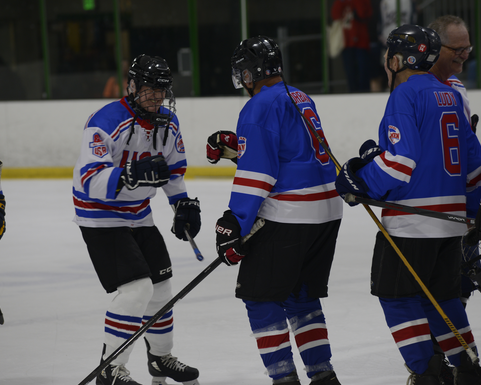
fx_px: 3217
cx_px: 243
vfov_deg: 6.8
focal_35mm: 226
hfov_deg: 8.6
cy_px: 193
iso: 640
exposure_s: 1/125
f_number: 5.6
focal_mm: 200
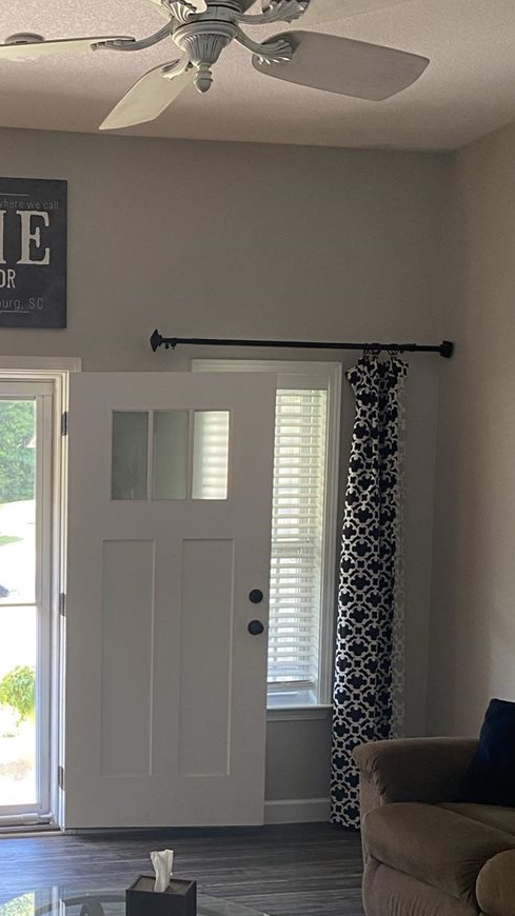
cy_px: 672
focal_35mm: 50
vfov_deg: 40.3
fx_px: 1215
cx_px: -60
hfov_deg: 22.5
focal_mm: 4.25
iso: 80
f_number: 1.8
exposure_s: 1/60
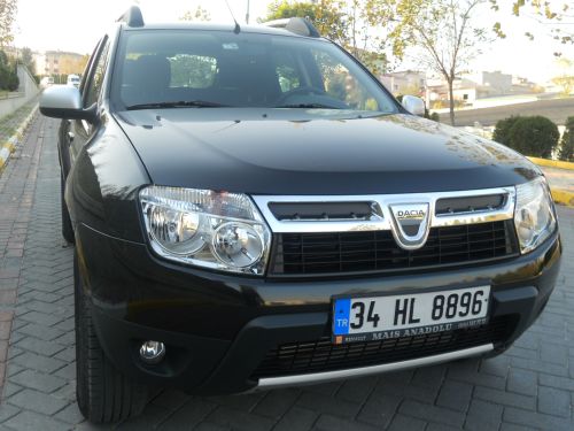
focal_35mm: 38
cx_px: 287
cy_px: 216
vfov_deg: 37.7
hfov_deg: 49.0
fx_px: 630
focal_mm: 6.9
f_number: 3.9
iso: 80
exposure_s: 1/125
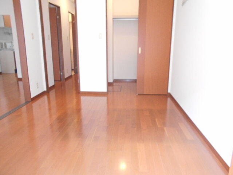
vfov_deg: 53.1
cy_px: 88
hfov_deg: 67.3
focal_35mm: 26
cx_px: 116
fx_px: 175
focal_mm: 4.6
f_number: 3.2
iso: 400
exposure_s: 1/25
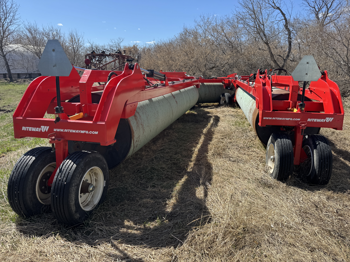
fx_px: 243
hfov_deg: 71.6
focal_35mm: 24
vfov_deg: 56.8
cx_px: 175
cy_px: 131
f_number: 1.78
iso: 80
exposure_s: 1/2604
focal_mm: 6.76
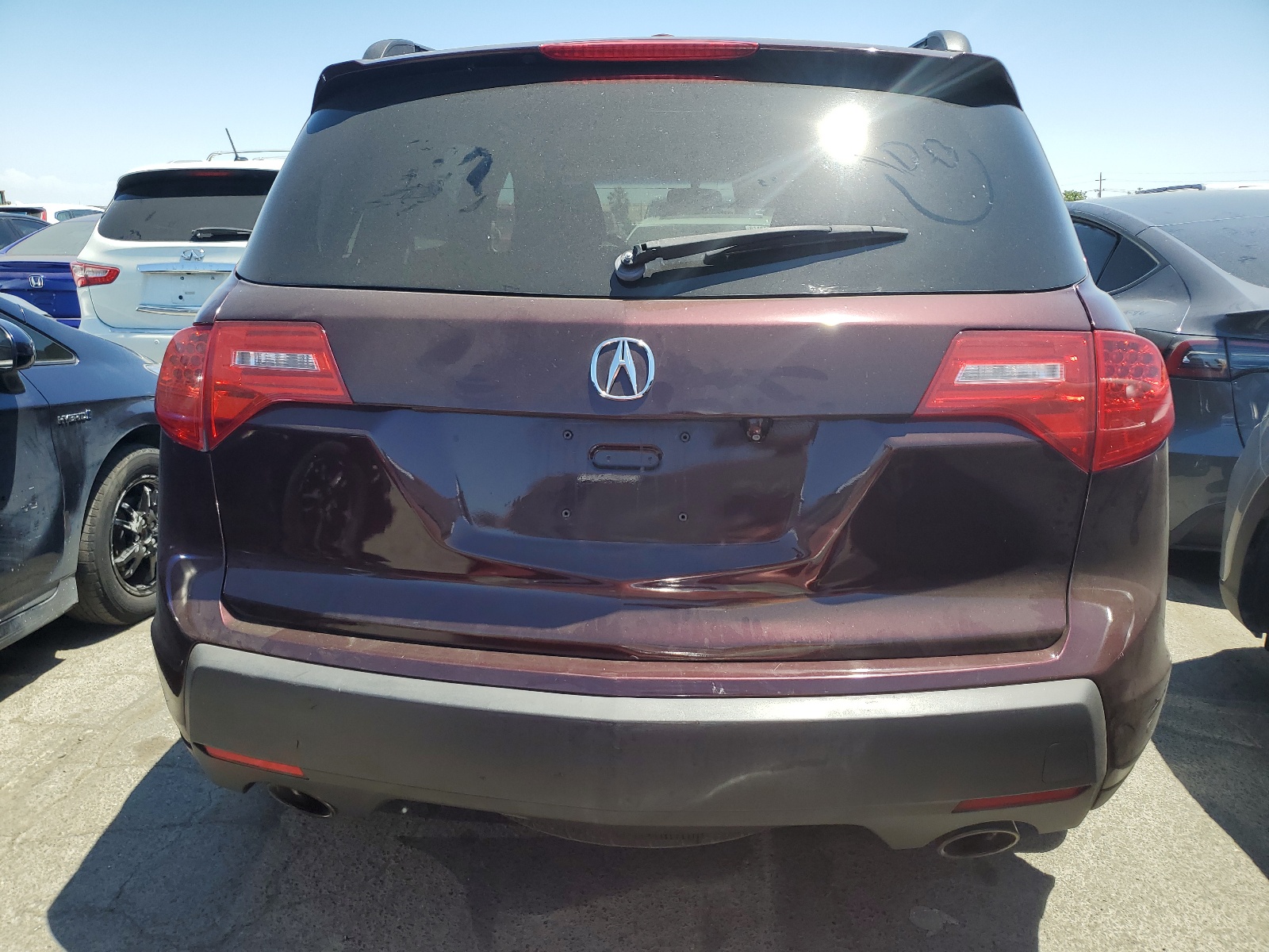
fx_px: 953
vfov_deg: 53.1
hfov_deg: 67.3
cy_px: 476
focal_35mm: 26
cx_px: 634
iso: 50
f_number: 1.5
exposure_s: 1/1667
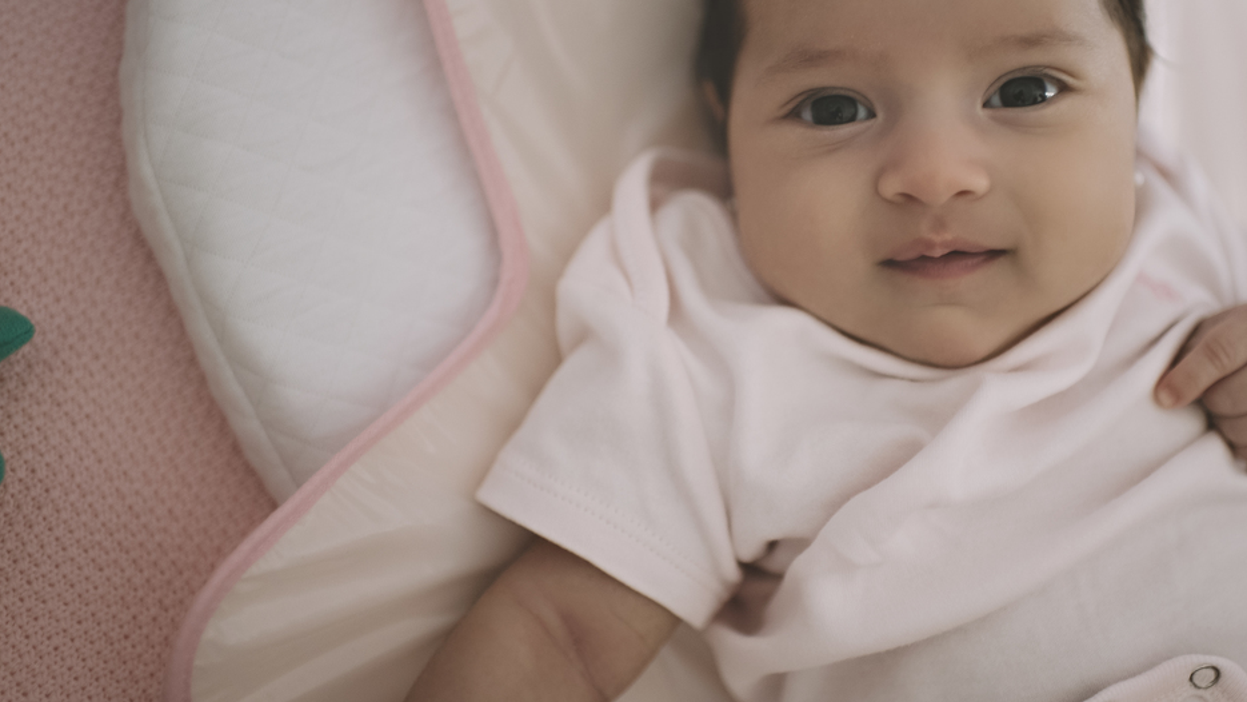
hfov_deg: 43.5
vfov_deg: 25.4
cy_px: 268
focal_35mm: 47
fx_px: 1554
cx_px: 754
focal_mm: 35
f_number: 1.4
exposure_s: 1/60
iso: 200
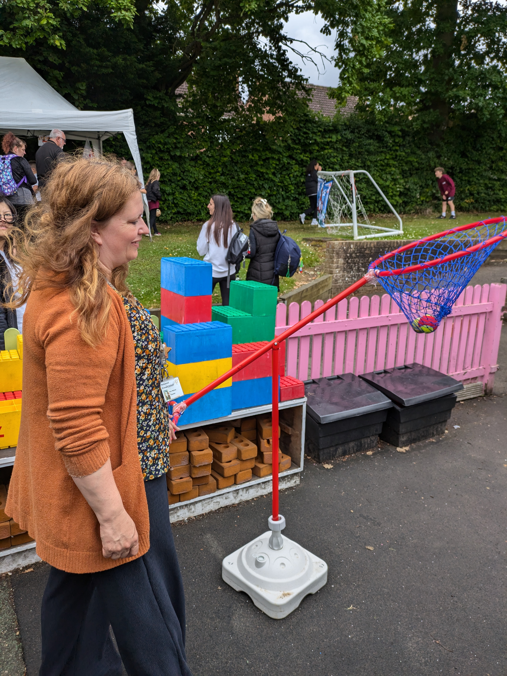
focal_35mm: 25
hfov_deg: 54.9
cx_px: 254
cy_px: 338
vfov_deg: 69.4
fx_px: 488
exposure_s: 1/867
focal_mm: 5.43
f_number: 1.89
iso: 42
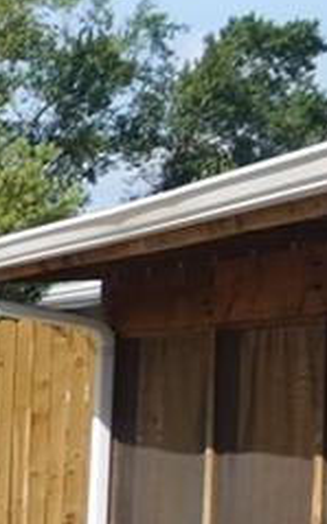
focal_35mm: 191
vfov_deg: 10.9
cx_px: -1380
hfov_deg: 5.2
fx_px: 2728
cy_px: 559
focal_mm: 10.4
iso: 125
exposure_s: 1/400
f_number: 5.6
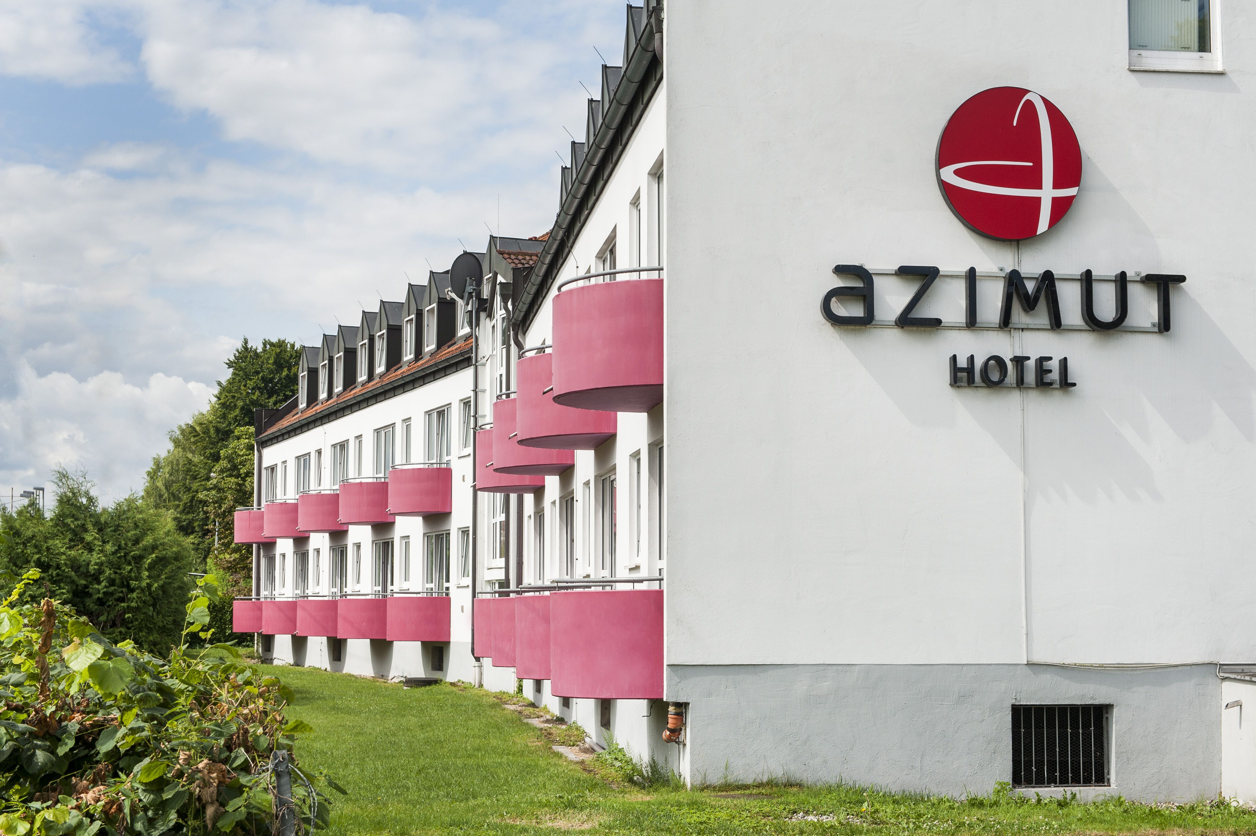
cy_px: 418
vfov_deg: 26.0
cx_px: 628
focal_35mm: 52
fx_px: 1813
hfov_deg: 38.2
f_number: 8
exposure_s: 1/800
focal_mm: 52
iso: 200
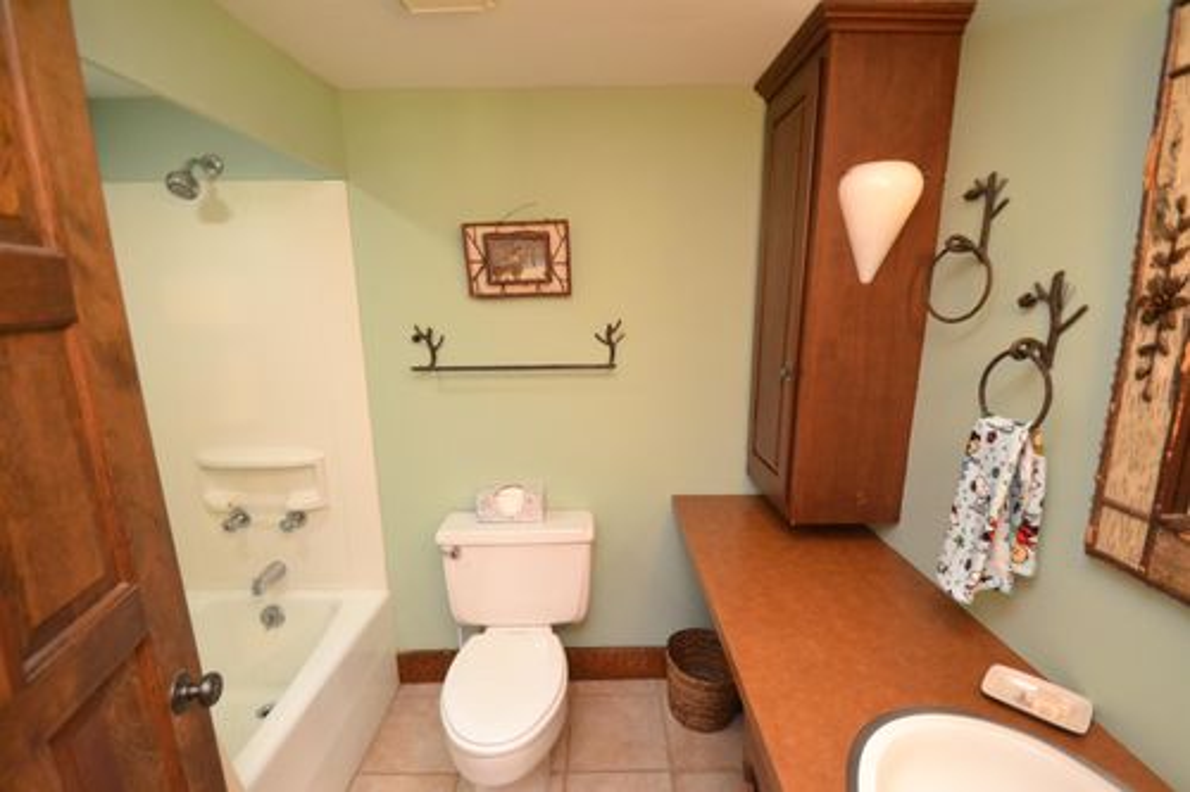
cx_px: 595
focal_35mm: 15
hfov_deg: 100.4
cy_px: 396
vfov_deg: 77.3
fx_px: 496
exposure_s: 1/60
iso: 3200
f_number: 3.5
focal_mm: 10
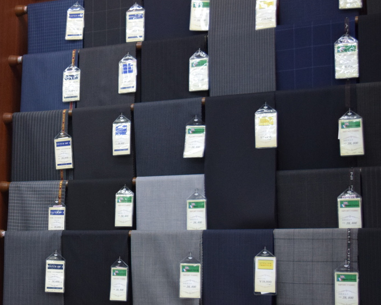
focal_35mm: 80
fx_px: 902
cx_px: -9
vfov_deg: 19.2
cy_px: 159
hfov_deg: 22.8
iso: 1600
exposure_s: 1/500
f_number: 4
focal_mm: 27
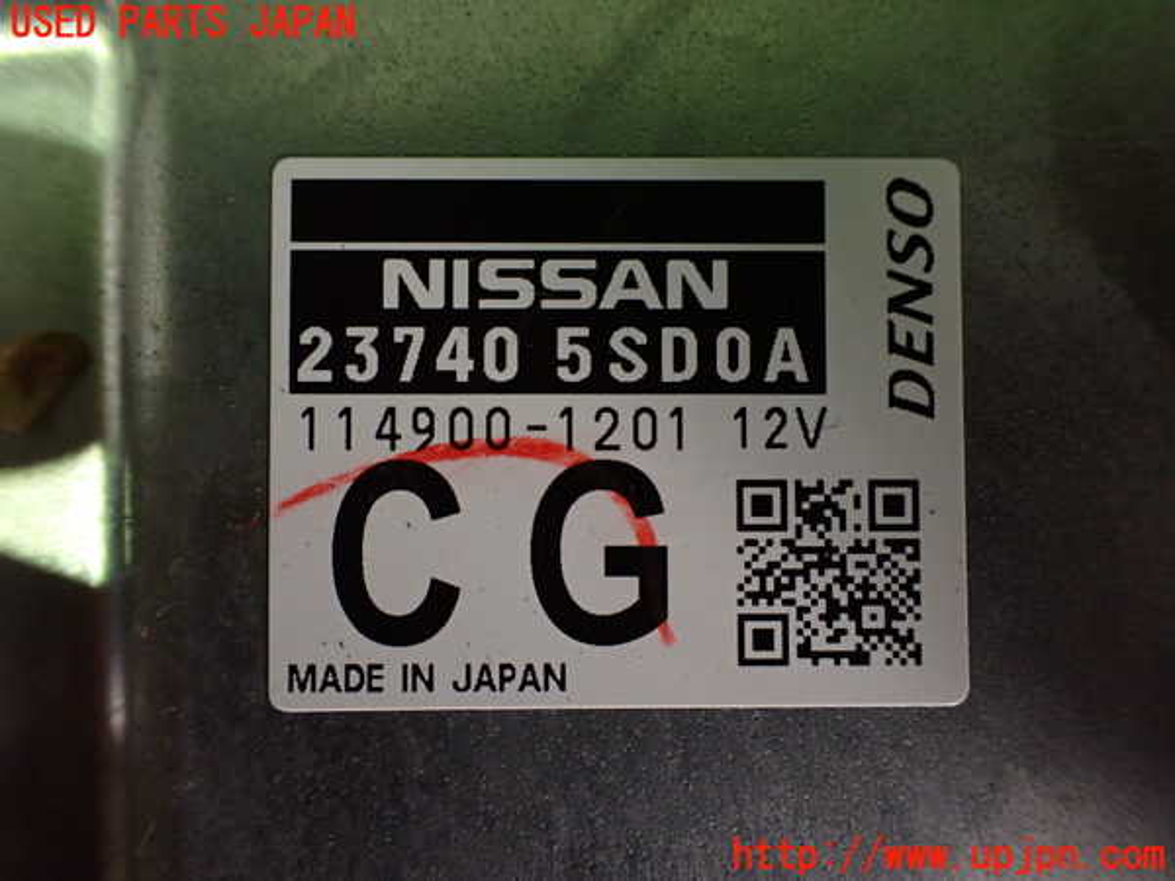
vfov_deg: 46.8
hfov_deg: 60.0
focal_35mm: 30
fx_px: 1018
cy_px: 440
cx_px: 588
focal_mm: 5.4
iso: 800
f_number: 2.3
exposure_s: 1/50
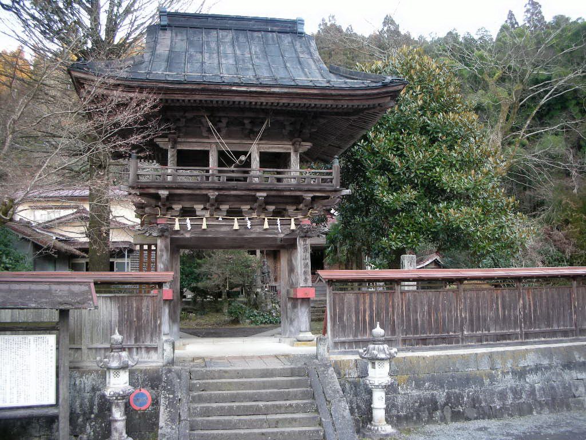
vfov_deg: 40.7
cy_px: 220
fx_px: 593
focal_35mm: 35
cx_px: 293
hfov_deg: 52.6
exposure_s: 1/29.8
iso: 115
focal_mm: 5.8
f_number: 2.8
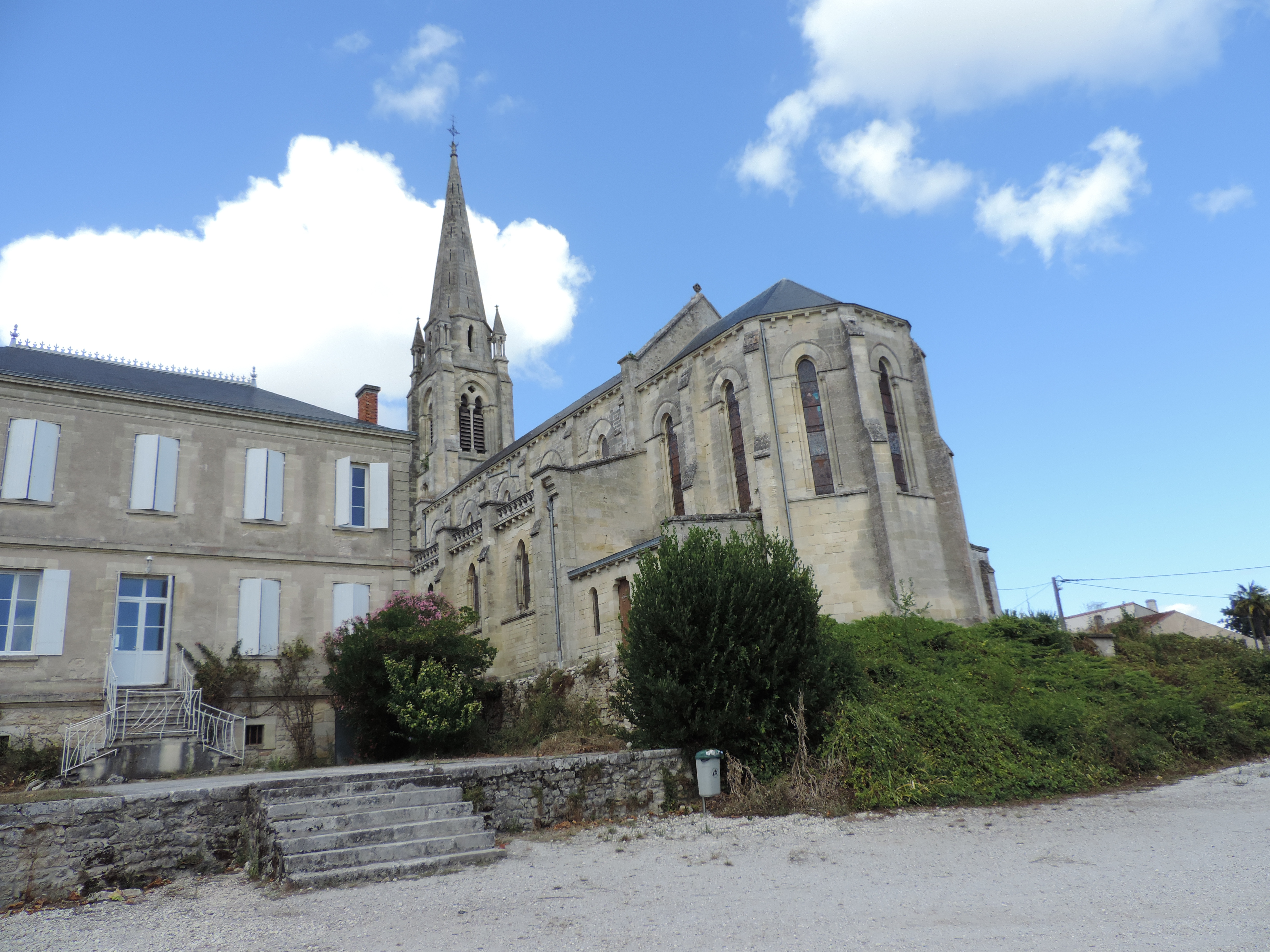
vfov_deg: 56.8
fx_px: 881
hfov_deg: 71.6
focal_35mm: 24
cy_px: 476
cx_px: 635
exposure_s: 1/640
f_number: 3
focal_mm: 4.3
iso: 80
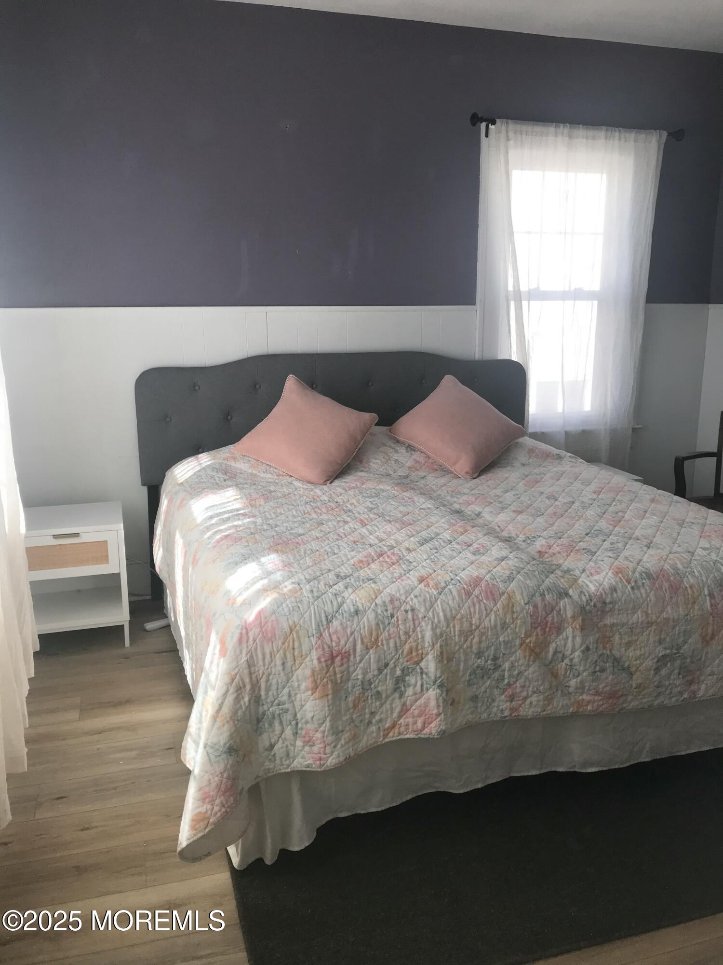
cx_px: 362
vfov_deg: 63.4
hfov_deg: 49.7
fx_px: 780
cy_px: 482
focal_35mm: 28
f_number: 1.8
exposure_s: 1/193
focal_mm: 3.99
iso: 25
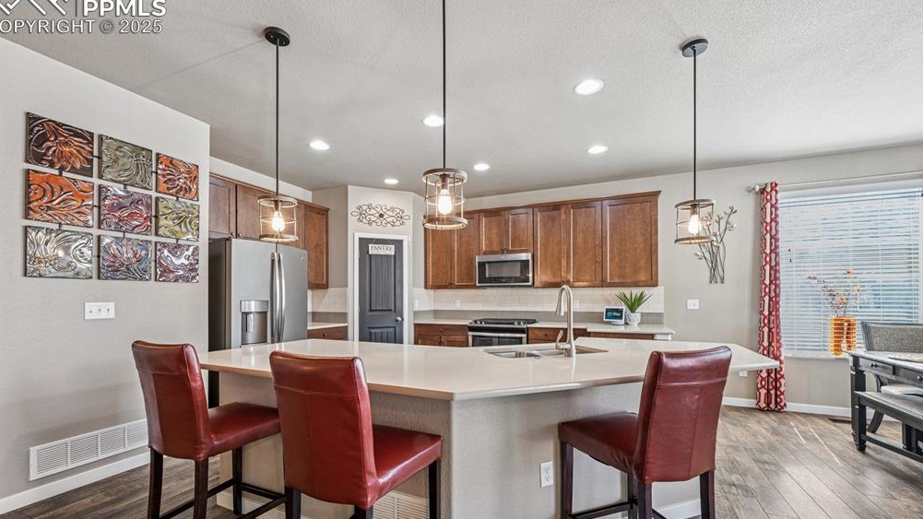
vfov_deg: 70.2
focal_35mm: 15
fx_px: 367
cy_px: 297
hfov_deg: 103.0
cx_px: 454
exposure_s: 2
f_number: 11
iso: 100
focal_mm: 14
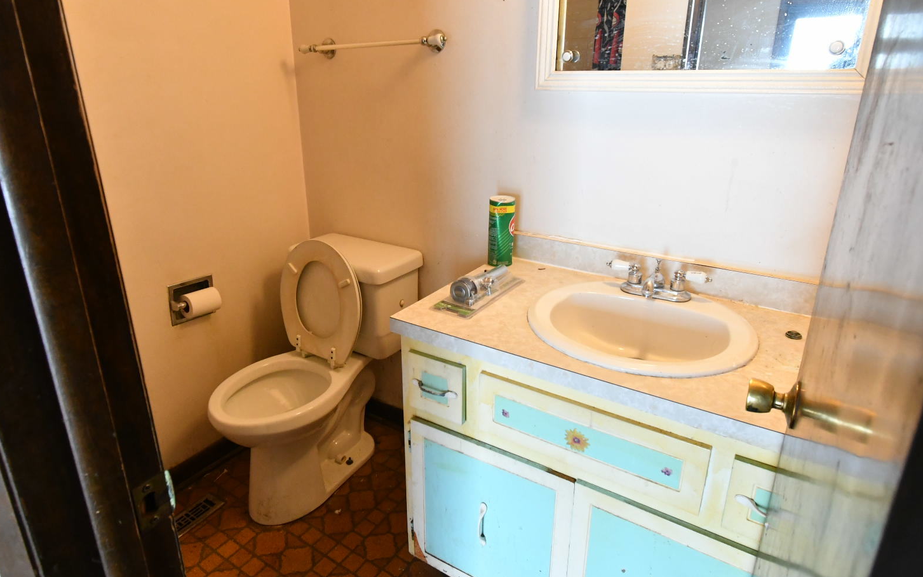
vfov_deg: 57.2
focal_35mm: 21
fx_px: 528
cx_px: 452
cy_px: 267
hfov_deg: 82.3
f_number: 6.3
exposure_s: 1/25
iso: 2000
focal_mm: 10
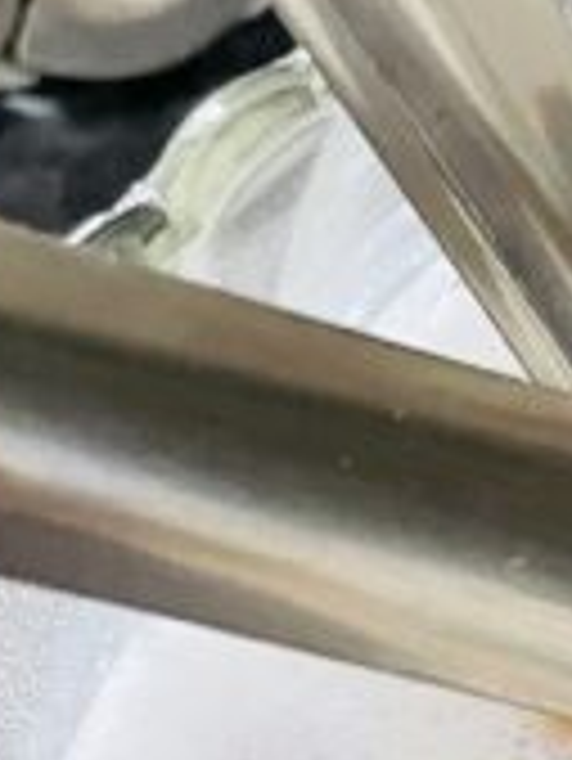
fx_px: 2619
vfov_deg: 15.3
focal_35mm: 119
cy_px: 1140
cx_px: 1167
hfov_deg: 11.2
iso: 500
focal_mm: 4.2
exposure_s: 1/40
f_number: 1.6
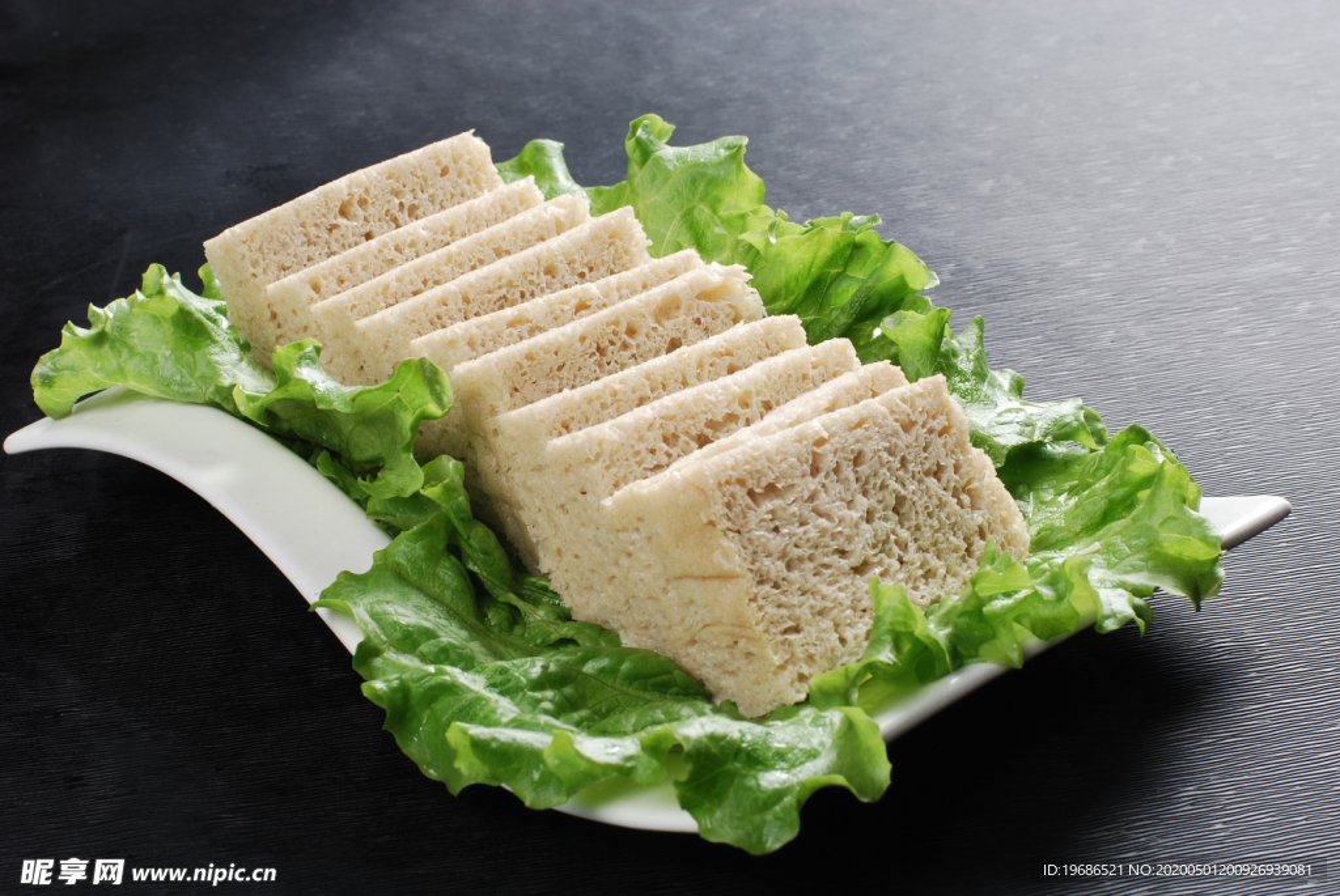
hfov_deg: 27.0
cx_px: 670
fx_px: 2794
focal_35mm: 75
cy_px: 448
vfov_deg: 18.2
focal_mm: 50
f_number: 13
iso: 100
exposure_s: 1/125
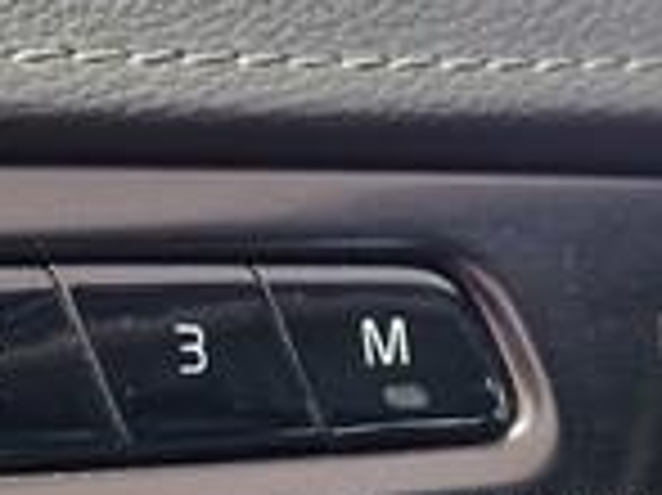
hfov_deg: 19.6
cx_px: 270
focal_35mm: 100
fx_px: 1911
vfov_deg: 14.6
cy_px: 486
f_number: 1.8
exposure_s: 1/100
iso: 800
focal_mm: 5.4
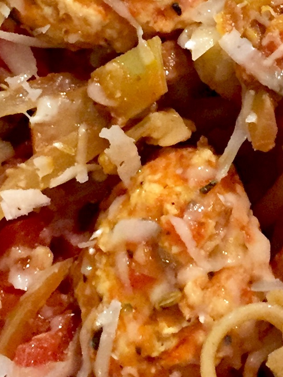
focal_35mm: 112
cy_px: 50
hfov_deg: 13.0
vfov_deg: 17.4
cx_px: 307
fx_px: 1221
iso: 250
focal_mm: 4.15
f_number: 2.2
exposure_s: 1/20
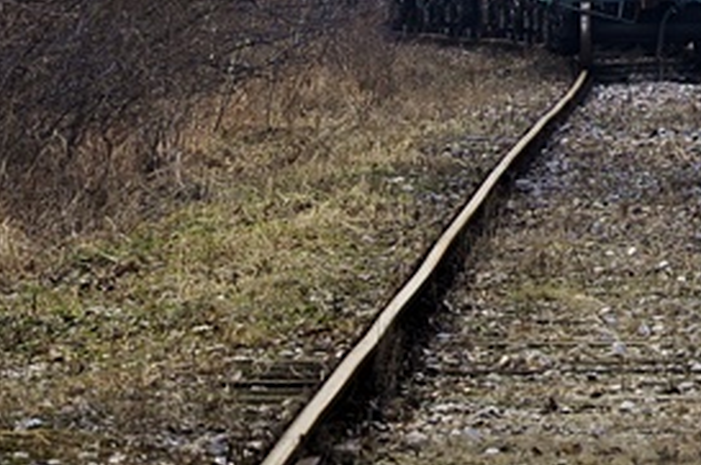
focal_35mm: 455
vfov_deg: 3.0
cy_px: -277
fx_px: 8844
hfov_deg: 4.5
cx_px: 1017
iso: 200
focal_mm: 92
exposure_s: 1/250
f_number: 8
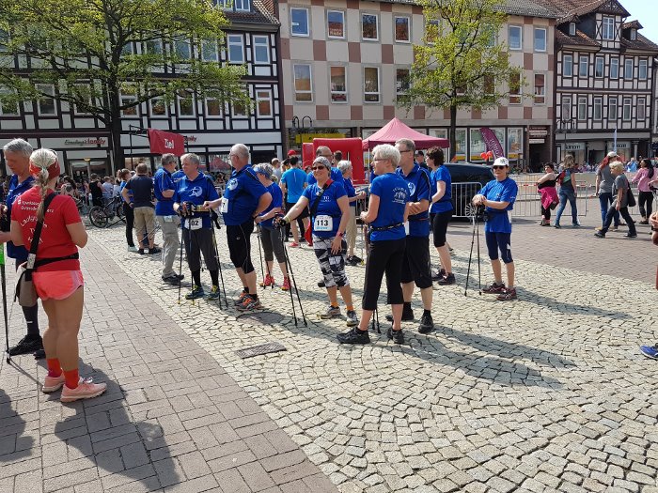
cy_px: 246
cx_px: 329
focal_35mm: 26
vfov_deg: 53.1
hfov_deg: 67.3
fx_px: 494
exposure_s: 1/1204
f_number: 1.7
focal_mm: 4.2
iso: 40
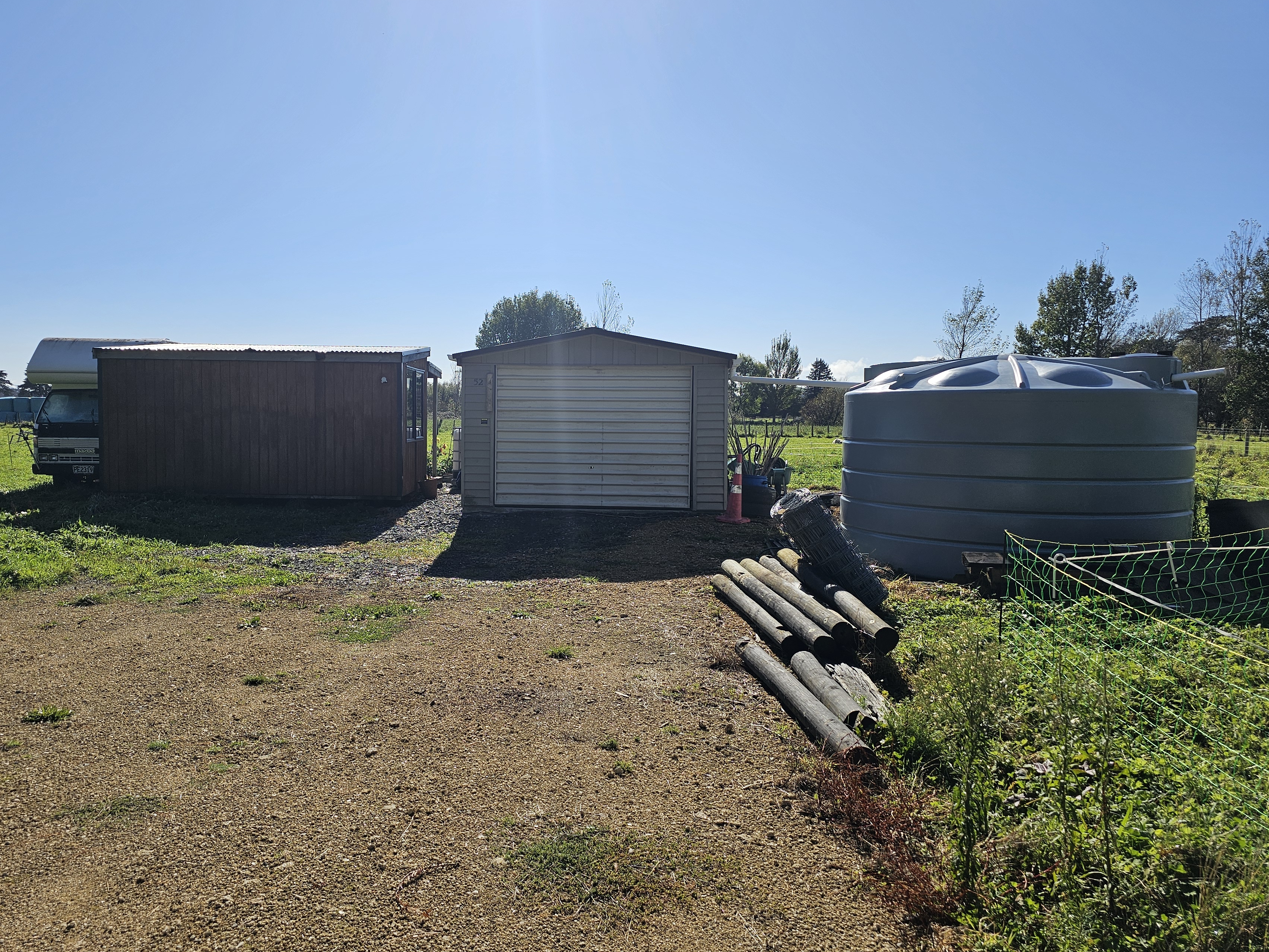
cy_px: 488
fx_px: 990
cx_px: 530
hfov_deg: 64.9
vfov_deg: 51.4
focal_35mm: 27
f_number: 1.7
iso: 12
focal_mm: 6.3
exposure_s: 1/1619
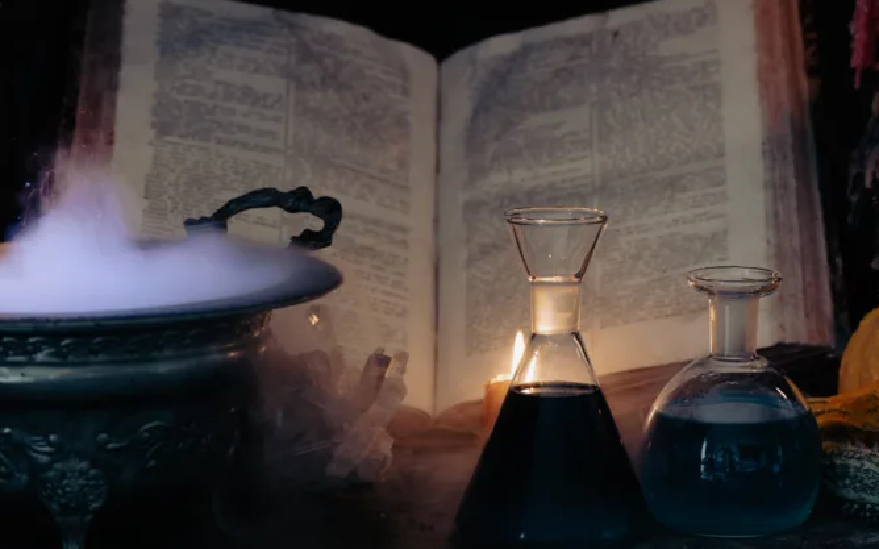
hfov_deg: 17.0
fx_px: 2946
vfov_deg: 10.6
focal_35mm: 123
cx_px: 478
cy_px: 251
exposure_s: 1/2
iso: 80
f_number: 10
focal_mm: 105
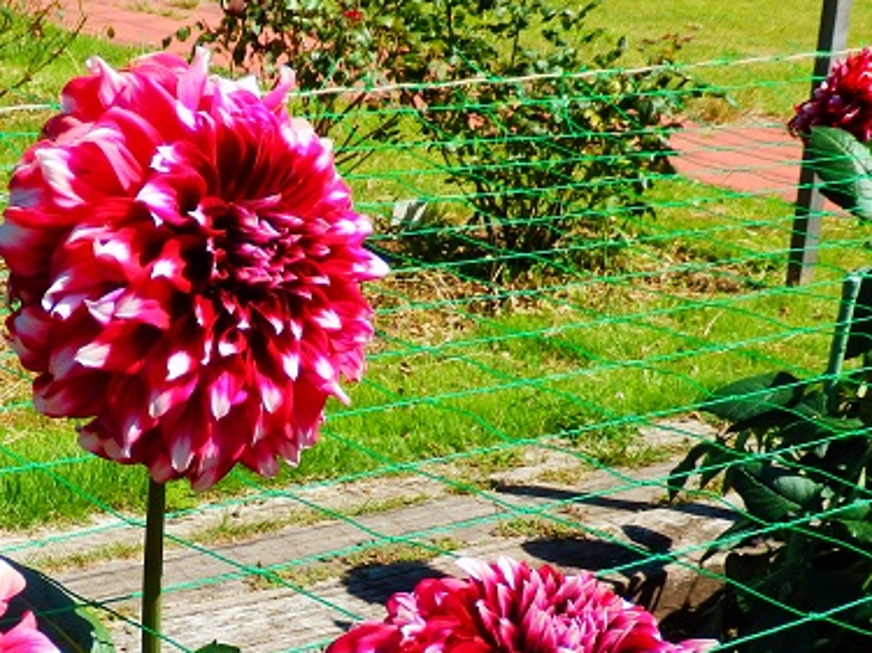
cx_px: 128
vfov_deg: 16.1
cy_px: 618
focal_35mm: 90
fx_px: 2266
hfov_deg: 21.4
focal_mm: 8
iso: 80
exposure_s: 1/500
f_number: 3.8
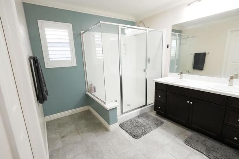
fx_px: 119
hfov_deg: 90.0
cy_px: 83
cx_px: 119
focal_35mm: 18
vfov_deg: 67.3
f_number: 7.1
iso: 3200
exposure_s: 1/160
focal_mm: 11.5
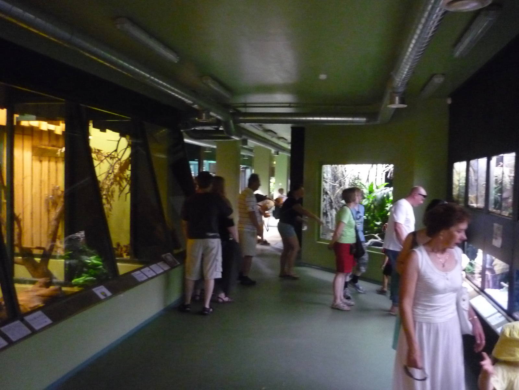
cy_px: 195
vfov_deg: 42.9
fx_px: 495
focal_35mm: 33
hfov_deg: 55.4
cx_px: 260
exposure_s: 1/20
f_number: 2.8
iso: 800
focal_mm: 5.5
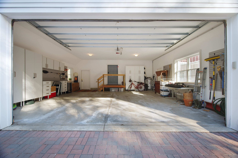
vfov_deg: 81.2
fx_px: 93
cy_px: 79
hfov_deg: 104.3
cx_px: 119
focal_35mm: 14
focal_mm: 14
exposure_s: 1/10
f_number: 7.1
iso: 250
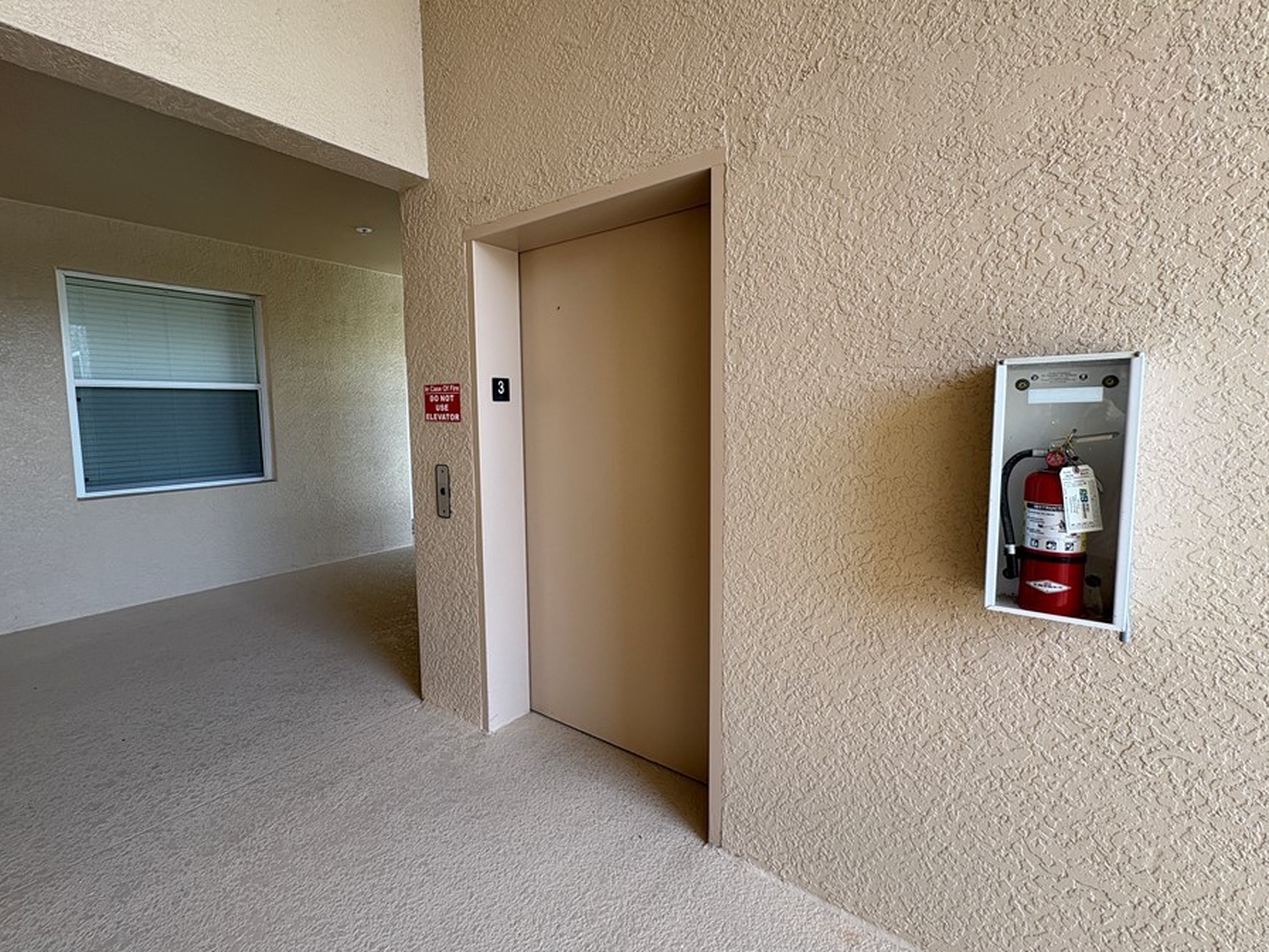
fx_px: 587
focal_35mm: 16
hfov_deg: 94.3
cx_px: 585
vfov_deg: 78.1
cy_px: 465
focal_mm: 2.22
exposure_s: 1/99
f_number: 2.2
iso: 40
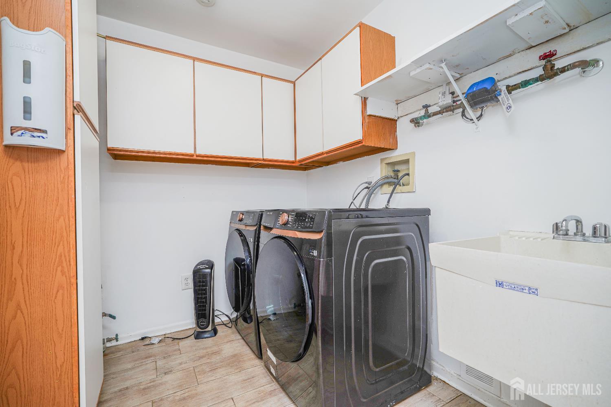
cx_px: 306
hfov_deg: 96.7
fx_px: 272
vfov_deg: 73.7
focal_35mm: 16
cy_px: 204
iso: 50
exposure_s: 1/10
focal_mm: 16
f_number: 4
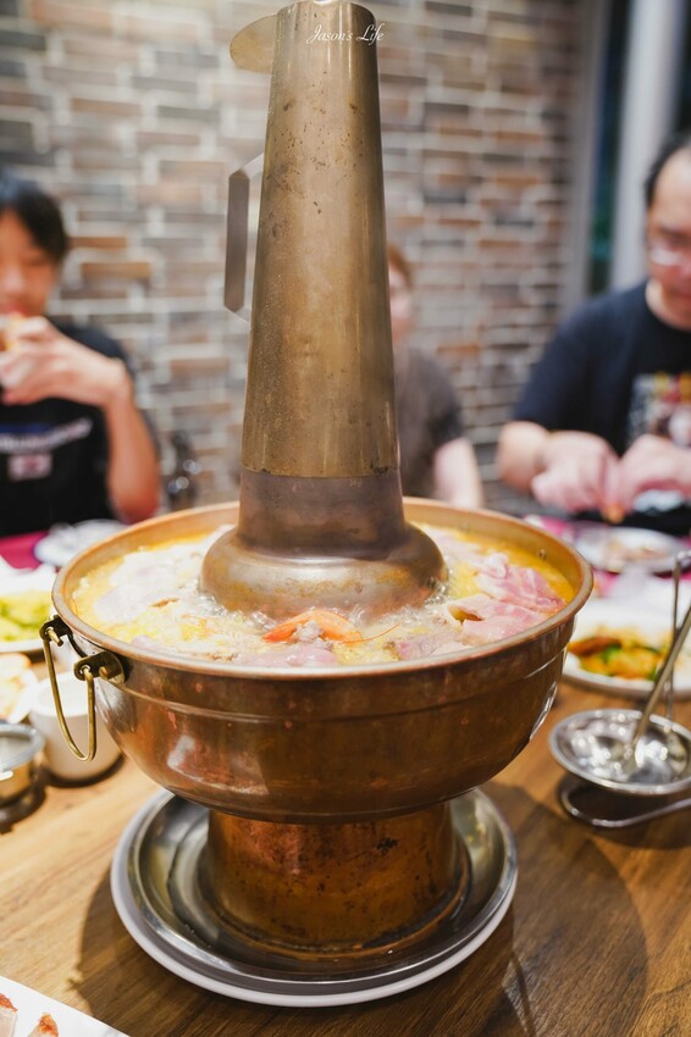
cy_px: 518
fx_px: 864
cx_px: 346
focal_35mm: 30
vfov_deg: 61.9
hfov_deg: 43.6
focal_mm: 30
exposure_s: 1/30
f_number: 2.8
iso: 500
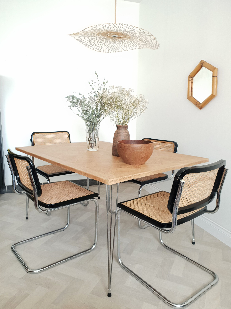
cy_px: 154
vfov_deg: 67.3
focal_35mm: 26
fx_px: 231
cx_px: 116
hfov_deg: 53.1
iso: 125
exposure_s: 1/50
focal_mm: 4.3
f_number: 2.4
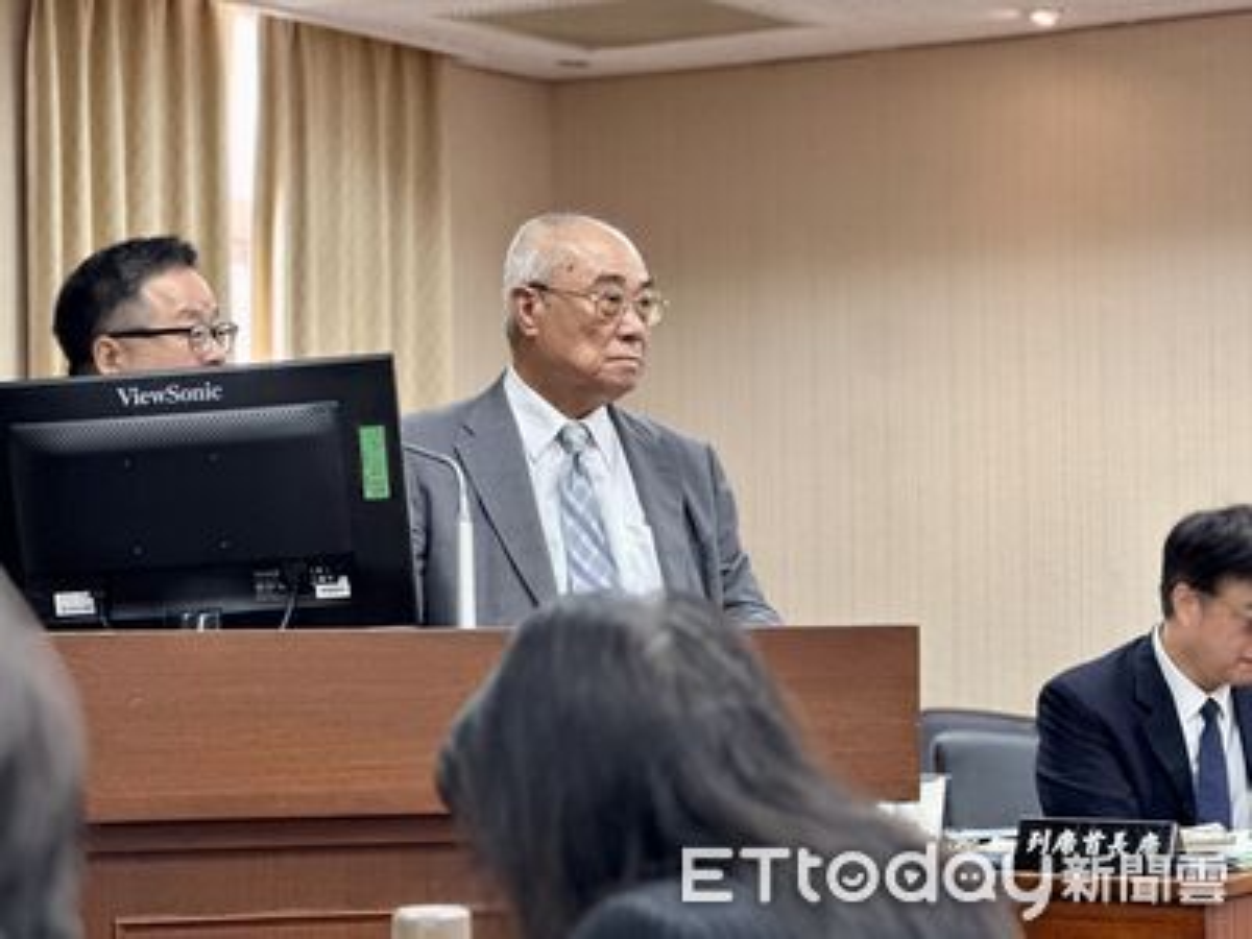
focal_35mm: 77
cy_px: 470
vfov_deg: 19.1
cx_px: 626
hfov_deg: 25.3
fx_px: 2785
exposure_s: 1/40
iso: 200
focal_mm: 9
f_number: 2.8
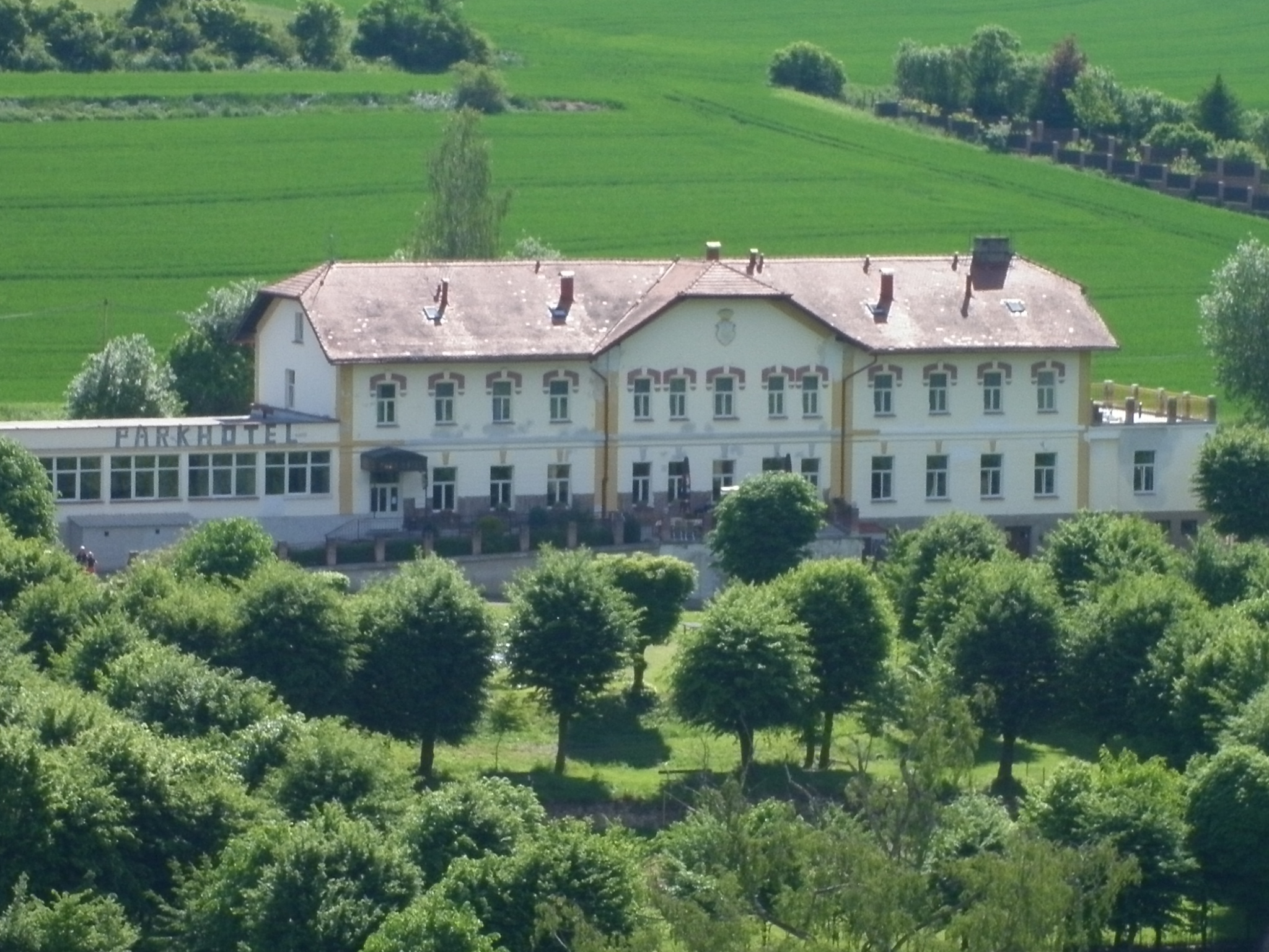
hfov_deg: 9.3
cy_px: 476
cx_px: 634
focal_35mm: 212
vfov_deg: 7.0
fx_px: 7772
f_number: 6.2
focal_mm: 20
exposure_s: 1/200
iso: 80
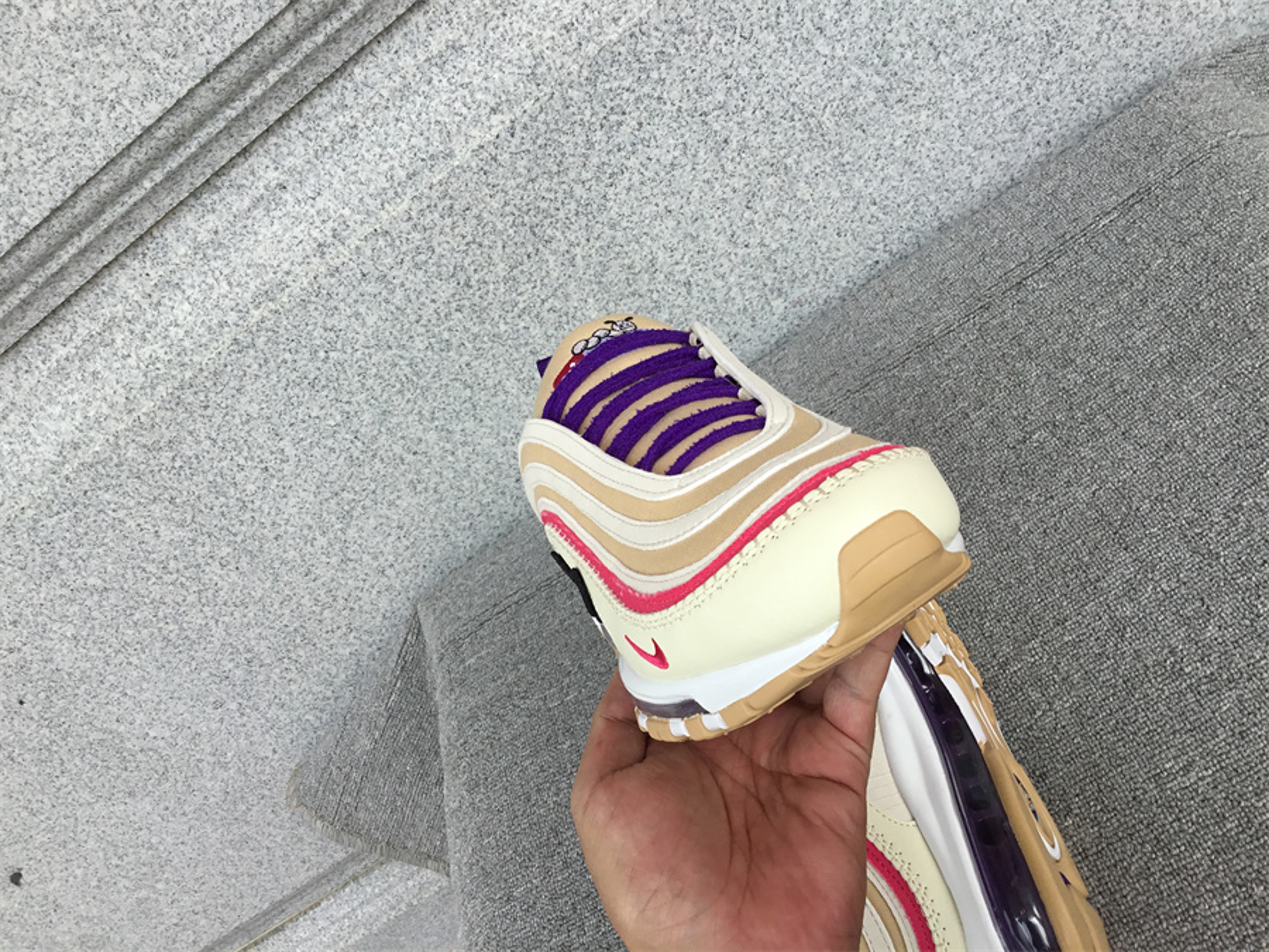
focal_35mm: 31
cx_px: 634
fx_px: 1136
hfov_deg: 58.4
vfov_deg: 45.4
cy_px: 476
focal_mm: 3.3
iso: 25
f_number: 2.4
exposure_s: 1/641
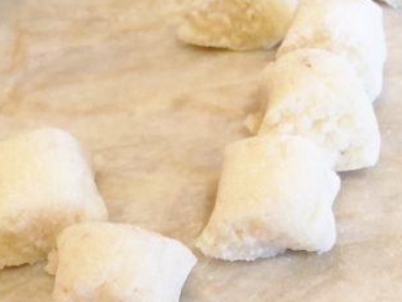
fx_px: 697
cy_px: 288
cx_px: 204
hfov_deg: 32.2
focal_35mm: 60
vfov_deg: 23.6
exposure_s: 1/15
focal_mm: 4.15
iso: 50
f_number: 2.2
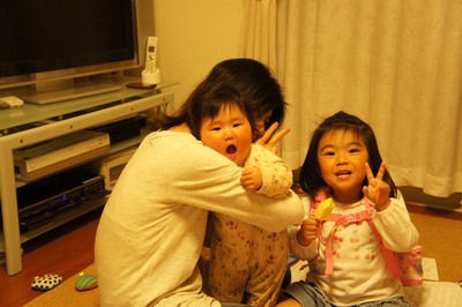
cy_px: 154
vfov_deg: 27.2
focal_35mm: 50
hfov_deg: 40.0
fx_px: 635
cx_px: 231
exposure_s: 1/60
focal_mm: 33
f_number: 4.5
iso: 1600
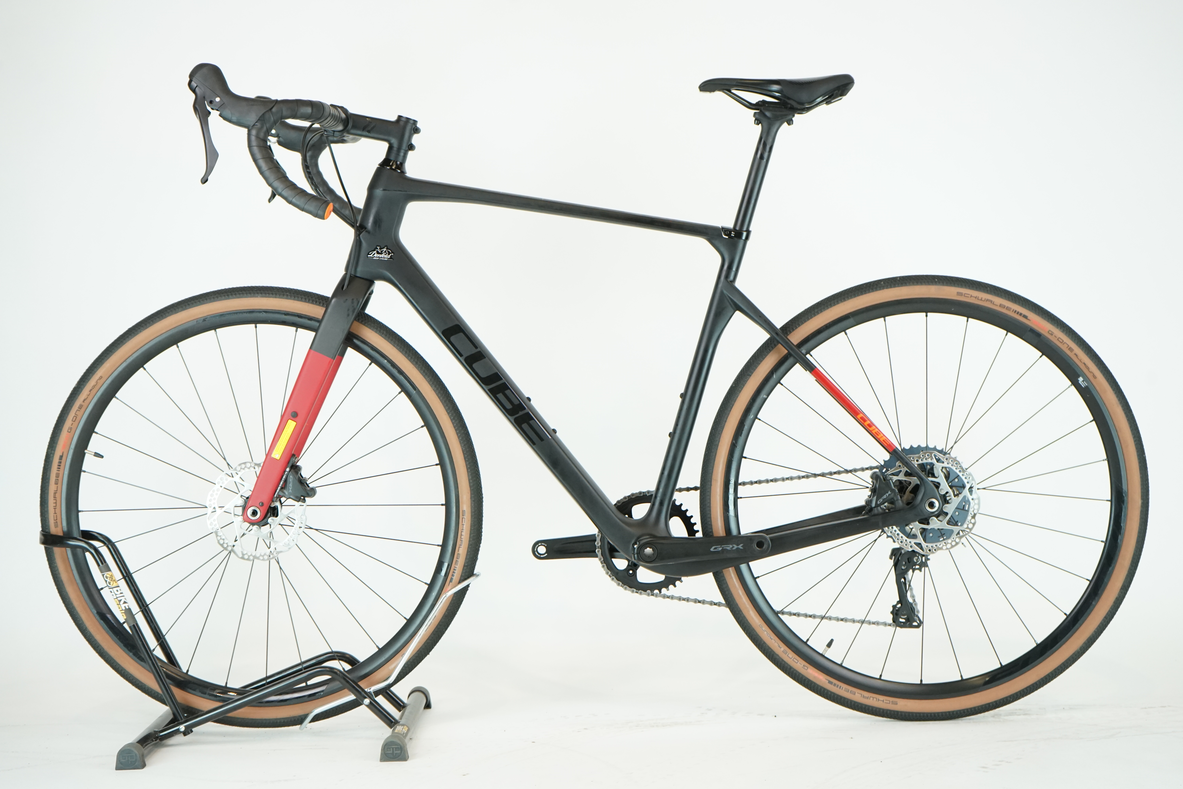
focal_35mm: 58
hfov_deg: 34.5
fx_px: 1906
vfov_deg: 23.4
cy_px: 394
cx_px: 592
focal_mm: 58
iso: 2000
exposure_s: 1/200
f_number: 6.3
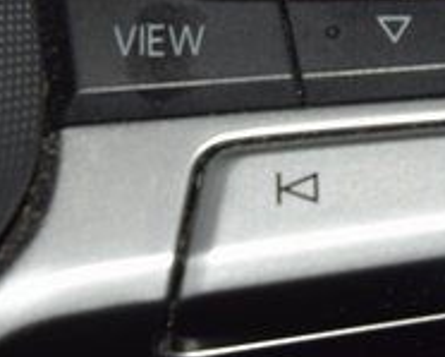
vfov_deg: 4.6
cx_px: 397
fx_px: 4467
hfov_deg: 5.7
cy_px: -85
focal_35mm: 339
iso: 100
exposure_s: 1/125
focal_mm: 70
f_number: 8
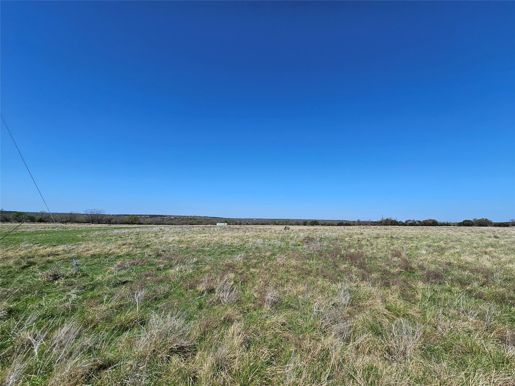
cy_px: 193
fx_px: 193
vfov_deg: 89.9
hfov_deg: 106.2
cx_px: 258
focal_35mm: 13
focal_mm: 2.2
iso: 50
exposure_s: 1/3160
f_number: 2.2
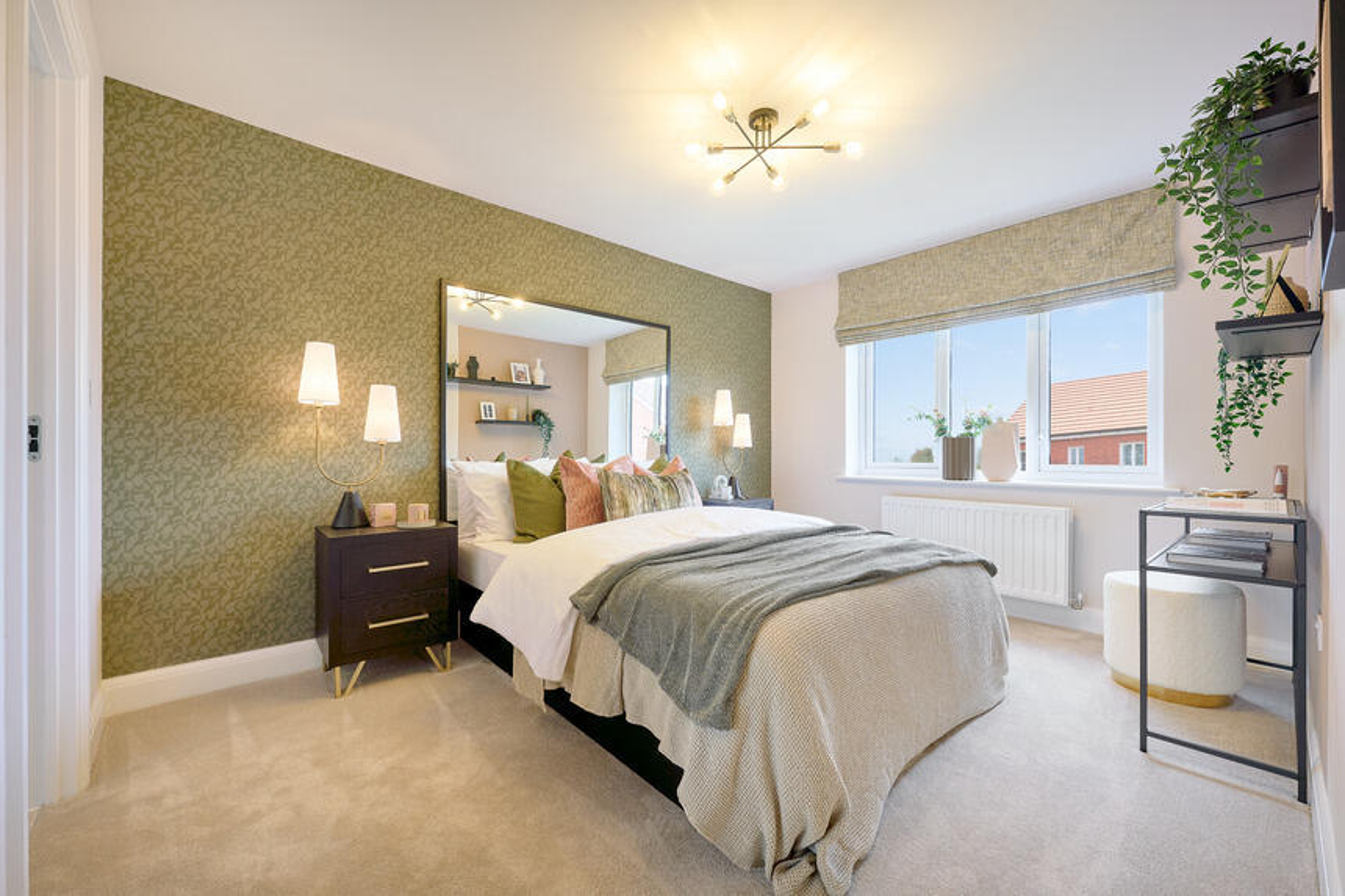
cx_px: 672
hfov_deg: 104.3
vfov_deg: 81.2
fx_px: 523
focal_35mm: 14
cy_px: 448
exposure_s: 1/5
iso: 100
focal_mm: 14
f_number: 10
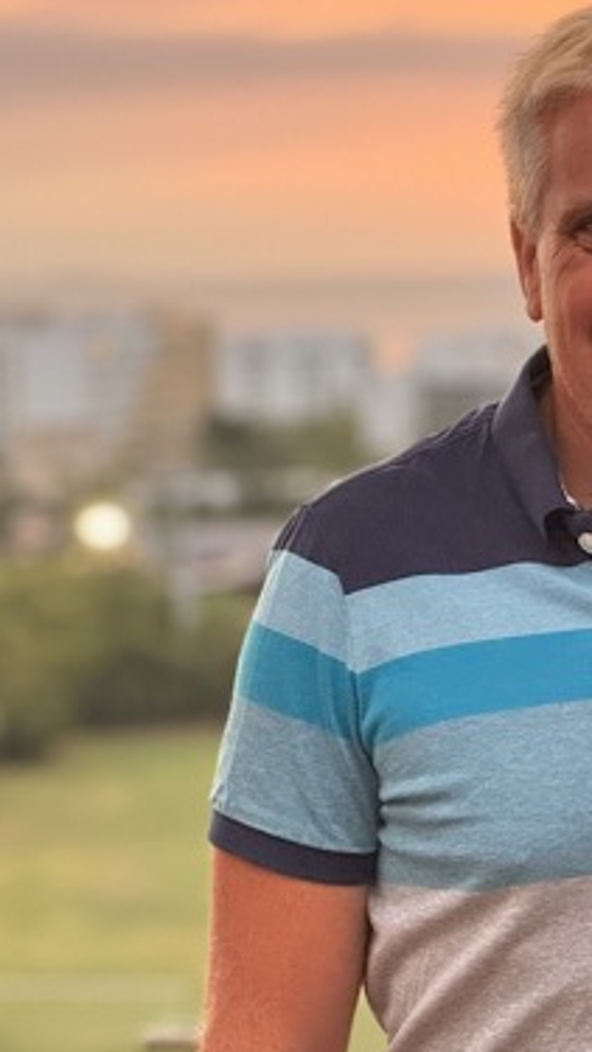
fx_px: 3990
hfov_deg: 8.3
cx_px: 819
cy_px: 483
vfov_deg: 15.0
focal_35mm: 143
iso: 320
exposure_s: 1/60
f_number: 2.8
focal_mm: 9
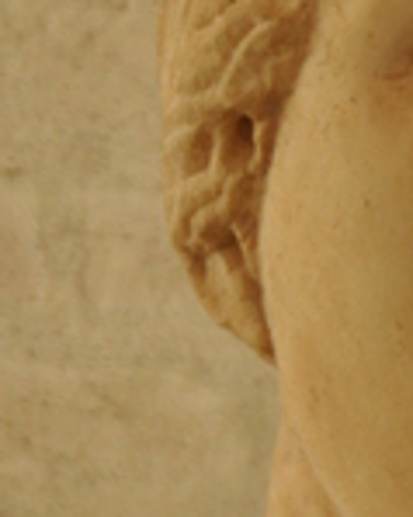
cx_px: 536
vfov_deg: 5.0
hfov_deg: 4.0
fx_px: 5934
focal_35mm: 388
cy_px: 472
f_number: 4.8
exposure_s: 1/30
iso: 1000
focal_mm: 62
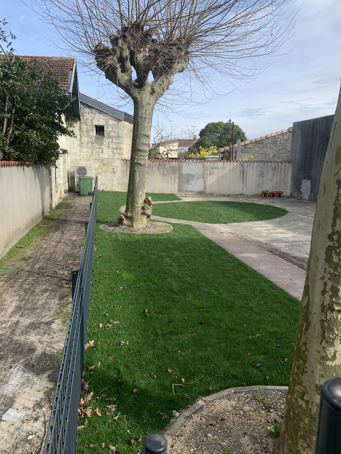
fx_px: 341
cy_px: 227
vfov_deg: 67.3
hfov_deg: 53.1
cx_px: 170
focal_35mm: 26
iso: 25
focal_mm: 4.25
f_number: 1.8
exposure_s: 1/1205
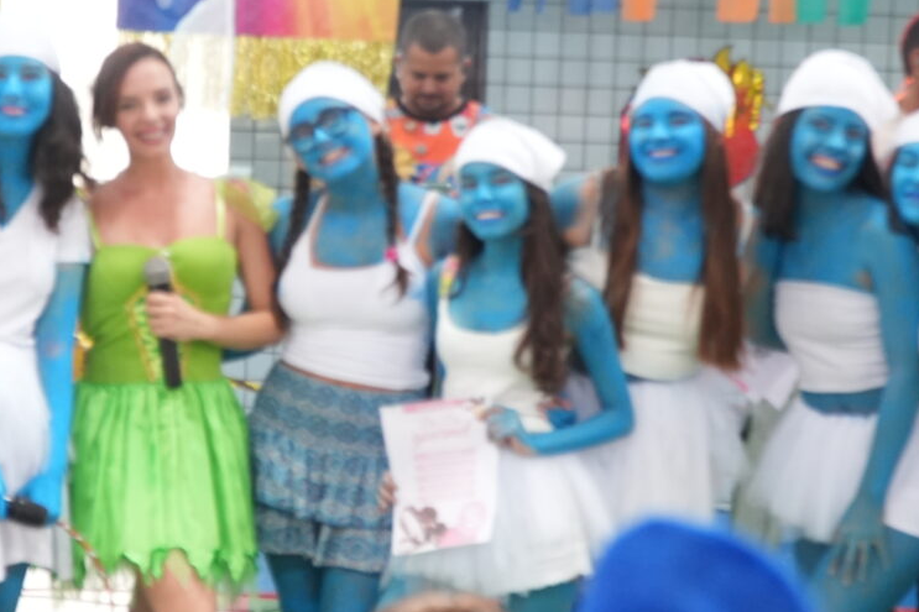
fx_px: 1837
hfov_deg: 27.9
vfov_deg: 18.9
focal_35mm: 72
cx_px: 306
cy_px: 247
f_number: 4
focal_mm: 22
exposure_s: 1/160
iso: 800
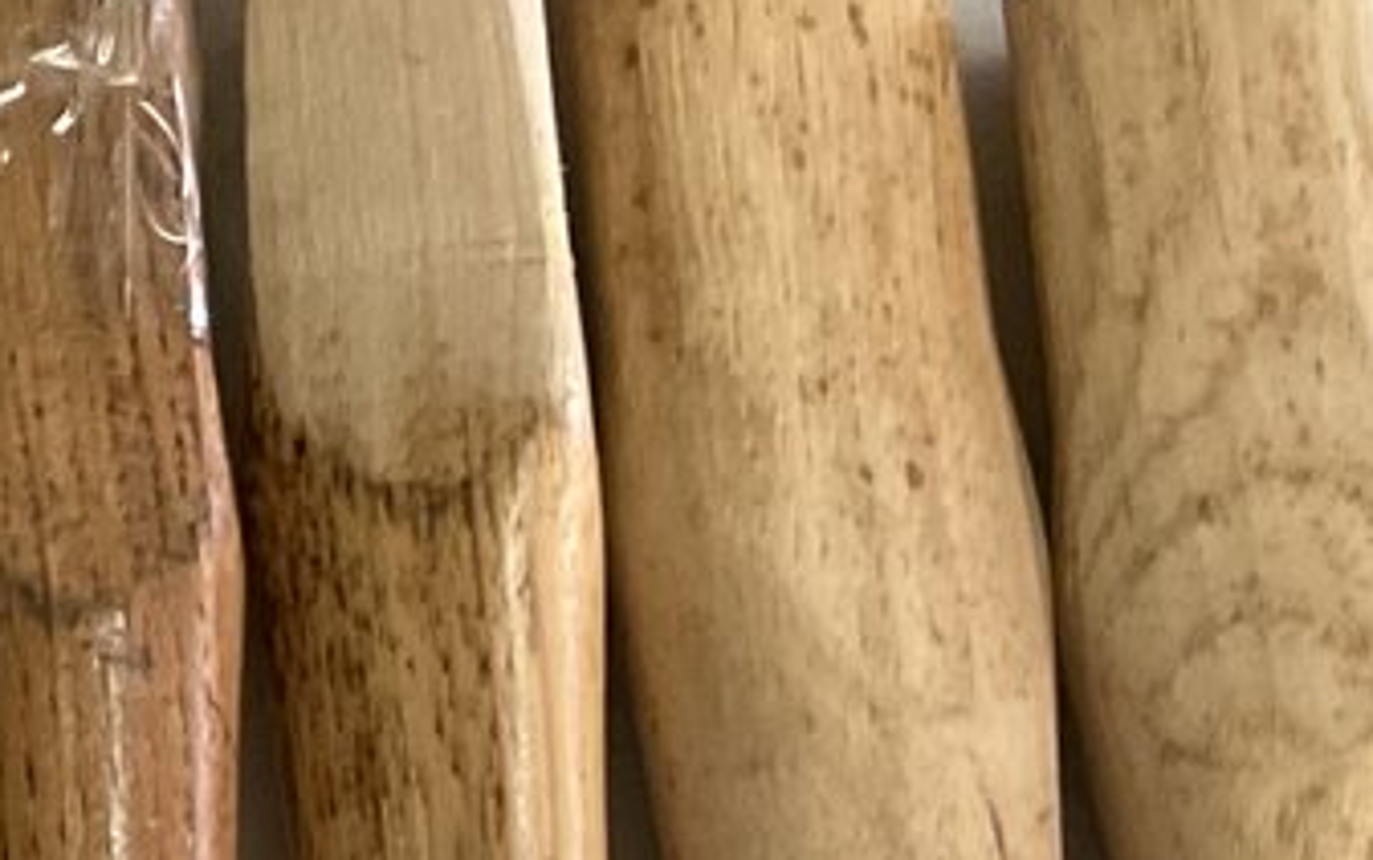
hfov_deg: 14.3
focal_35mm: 138
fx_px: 5166
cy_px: 536
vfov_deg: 9.5
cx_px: -609
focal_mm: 3
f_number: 1.8
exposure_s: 1/40
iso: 200
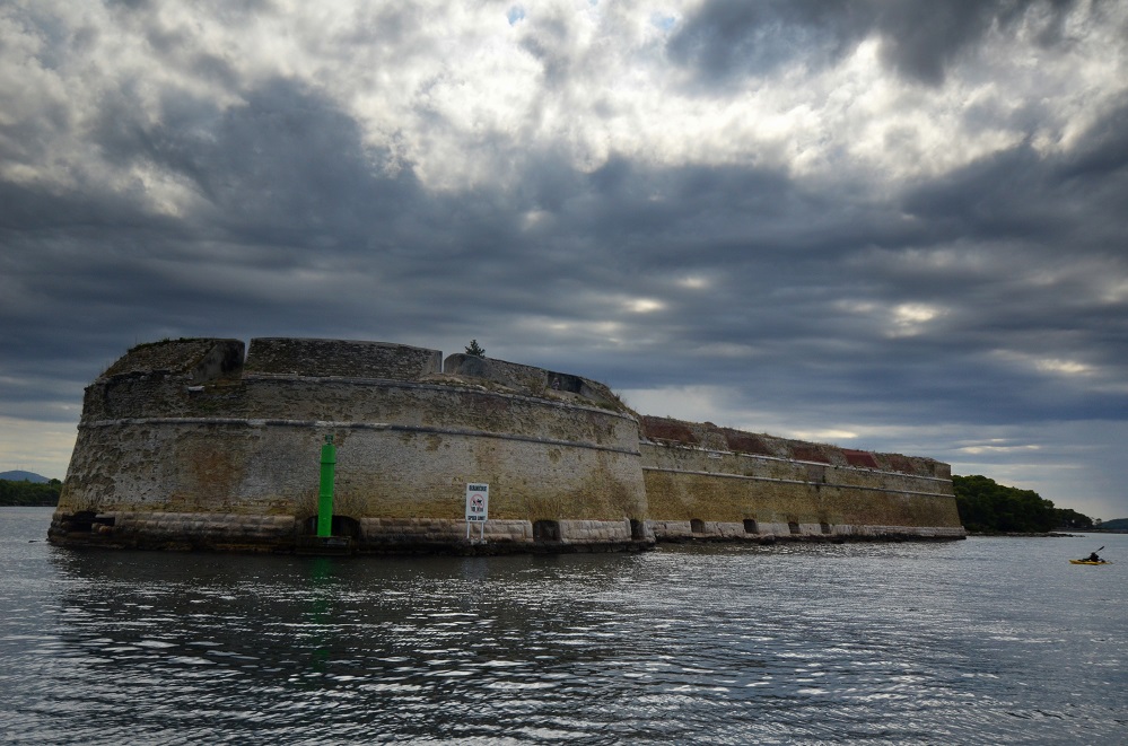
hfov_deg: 53.2
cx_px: 564
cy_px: 373
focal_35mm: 36
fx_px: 1125
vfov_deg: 36.7
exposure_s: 1/8000
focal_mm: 24
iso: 560
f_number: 4
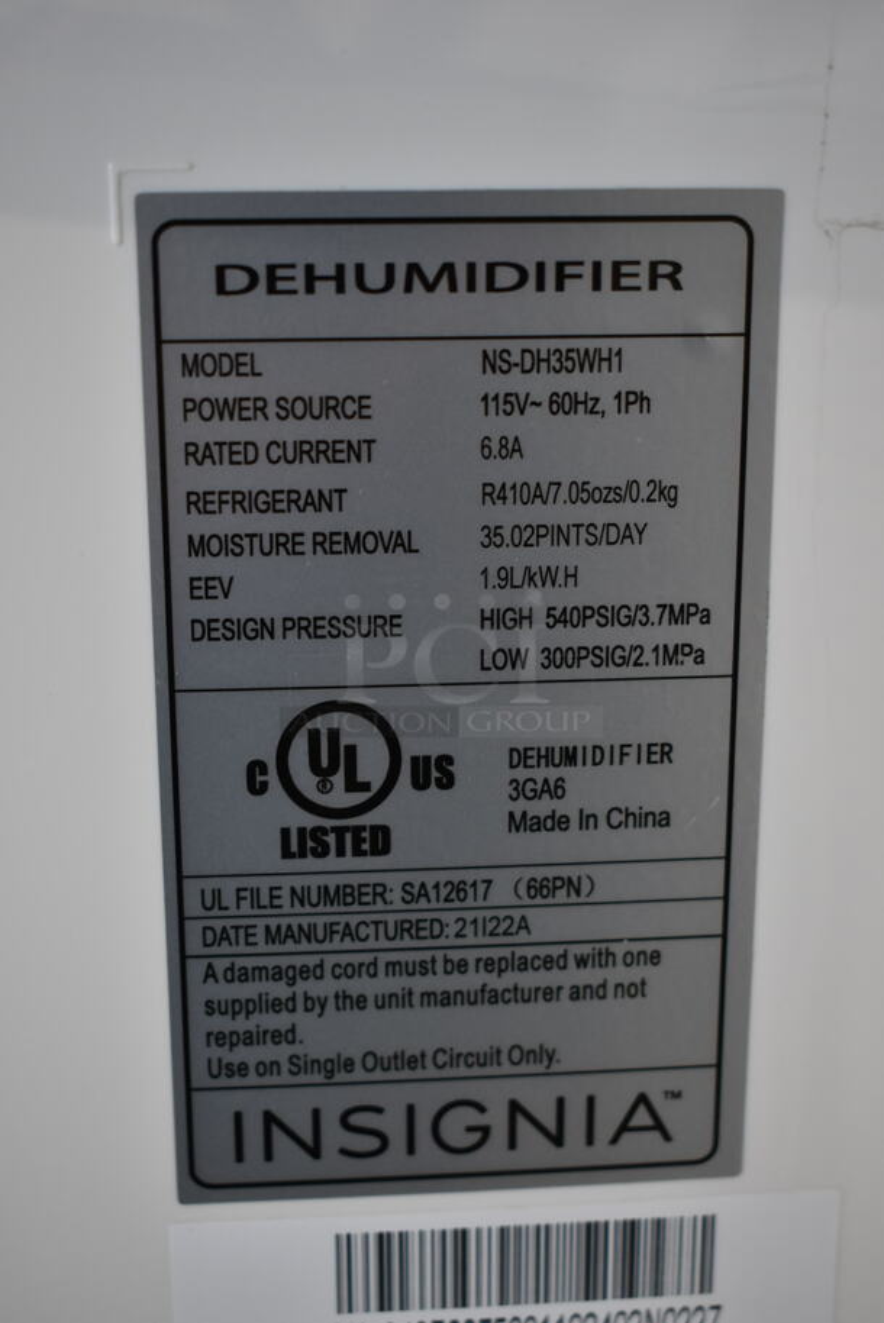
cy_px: 662
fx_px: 1986
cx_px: 442
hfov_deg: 25.1
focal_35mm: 54
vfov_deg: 36.8
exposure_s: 1/60
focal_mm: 36
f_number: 4.8
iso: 800
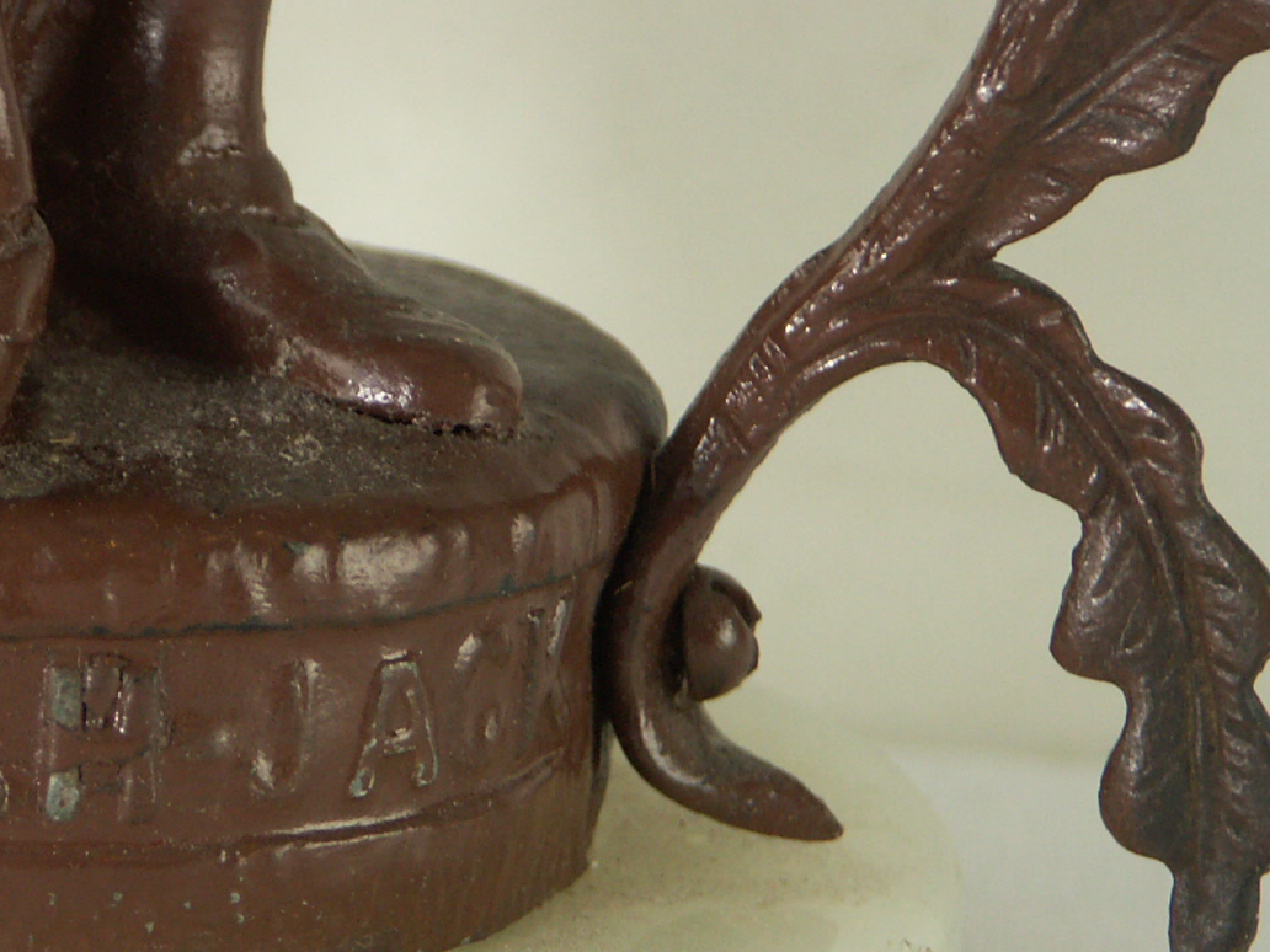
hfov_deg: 4.9
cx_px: 134
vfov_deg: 3.7
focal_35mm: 401
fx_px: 14712
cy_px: 724
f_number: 3.5
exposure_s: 1/80
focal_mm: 50.8
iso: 100
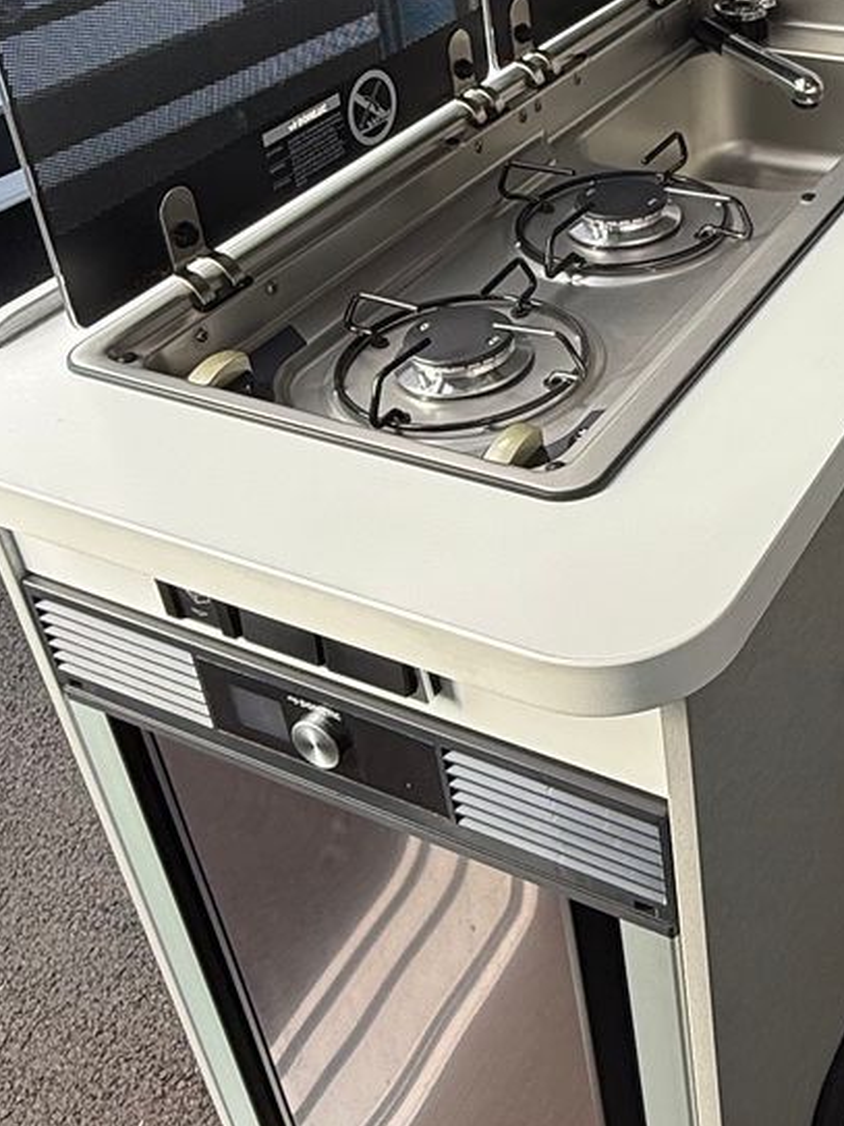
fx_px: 1431
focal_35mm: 44
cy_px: 331
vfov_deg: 42.1
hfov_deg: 31.6
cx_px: 722
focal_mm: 2.22
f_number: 2.2
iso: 50
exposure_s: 1/262
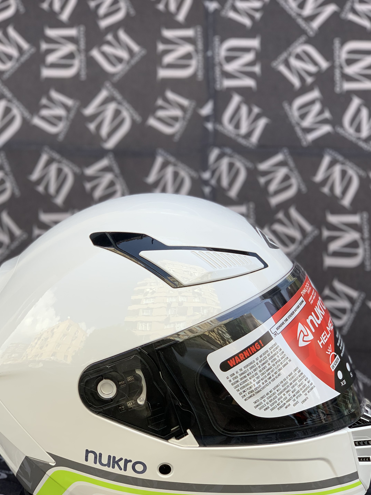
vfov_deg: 26.7
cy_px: 252
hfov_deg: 20.2
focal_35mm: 73
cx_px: 173
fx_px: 1043
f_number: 2.4
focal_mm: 6
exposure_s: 1/184
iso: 16
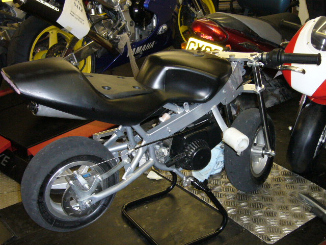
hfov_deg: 34.9
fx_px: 518
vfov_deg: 26.6
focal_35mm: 55
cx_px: 163
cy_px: 122
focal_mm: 6.6
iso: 200
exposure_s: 1/60
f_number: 3
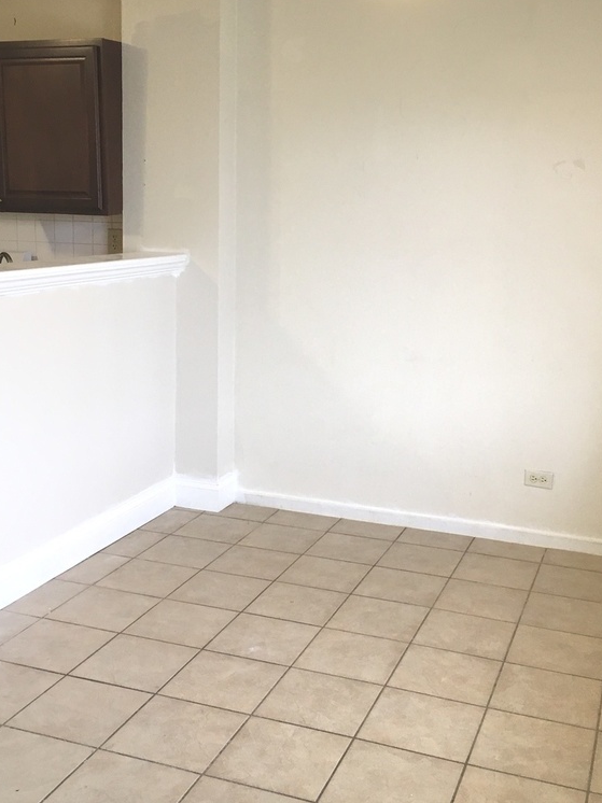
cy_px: 325
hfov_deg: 34.3
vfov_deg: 44.6
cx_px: 300
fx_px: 974
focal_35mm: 42
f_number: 2.2
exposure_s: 1/30
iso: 40
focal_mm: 4.15
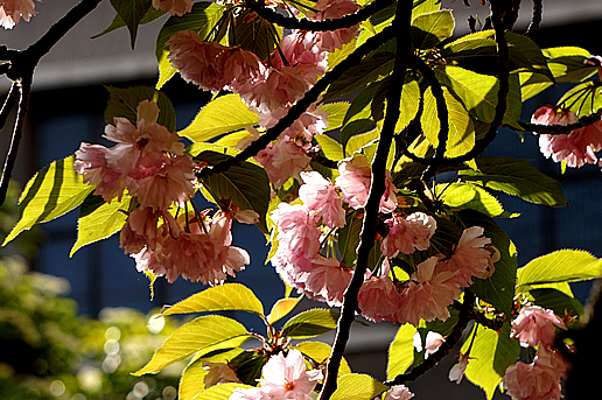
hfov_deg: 9.0
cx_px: 281
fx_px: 3809
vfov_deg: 6.0
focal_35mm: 228
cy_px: 272
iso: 100
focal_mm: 98
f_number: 6.3
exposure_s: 1/200
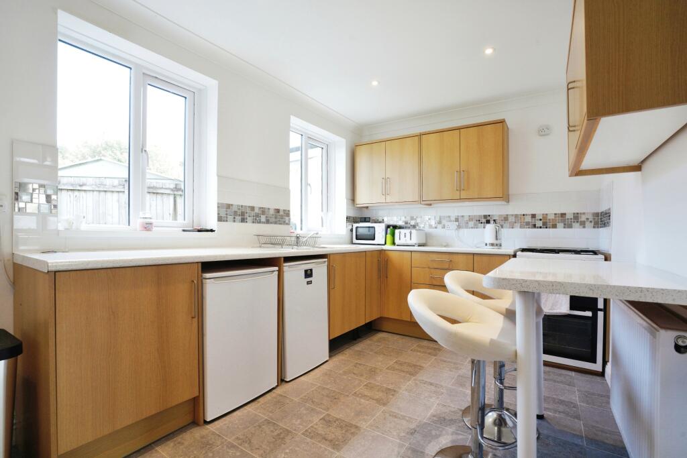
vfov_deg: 73.8
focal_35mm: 16
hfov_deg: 96.7
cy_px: 229
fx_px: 305
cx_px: 344
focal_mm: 16
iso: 800
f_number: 9
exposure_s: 1/50
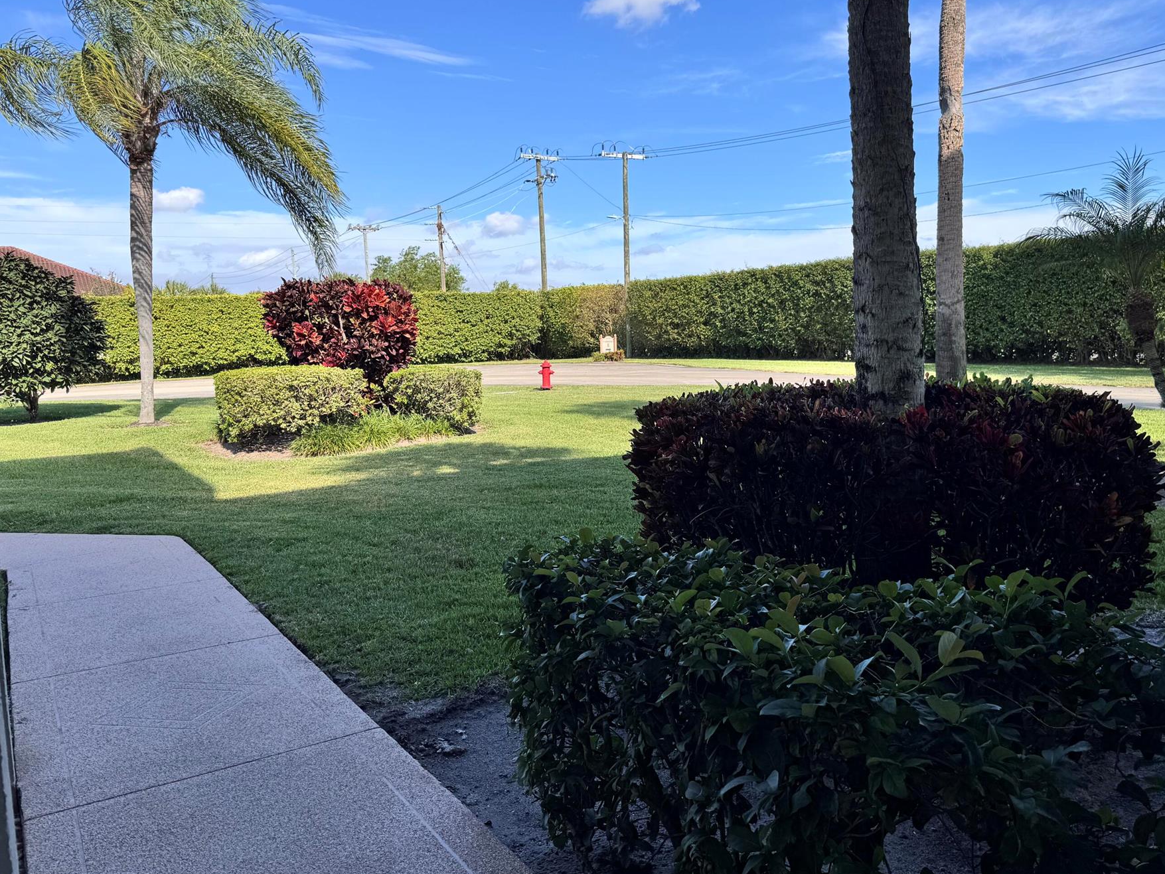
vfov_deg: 49.7
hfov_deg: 63.1
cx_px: 668
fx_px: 943
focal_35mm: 28
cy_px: 405
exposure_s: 1/3096
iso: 80
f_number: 1.78
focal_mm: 6.76
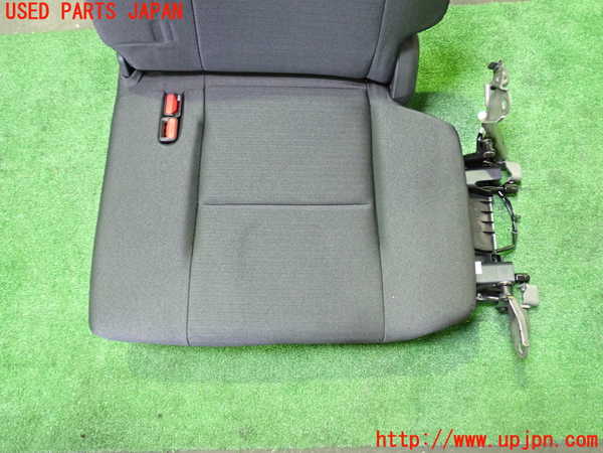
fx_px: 557
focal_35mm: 32
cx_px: 302
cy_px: 226
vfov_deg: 44.2
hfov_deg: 56.8
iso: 800
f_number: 2.4
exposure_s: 1/20
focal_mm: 5.79
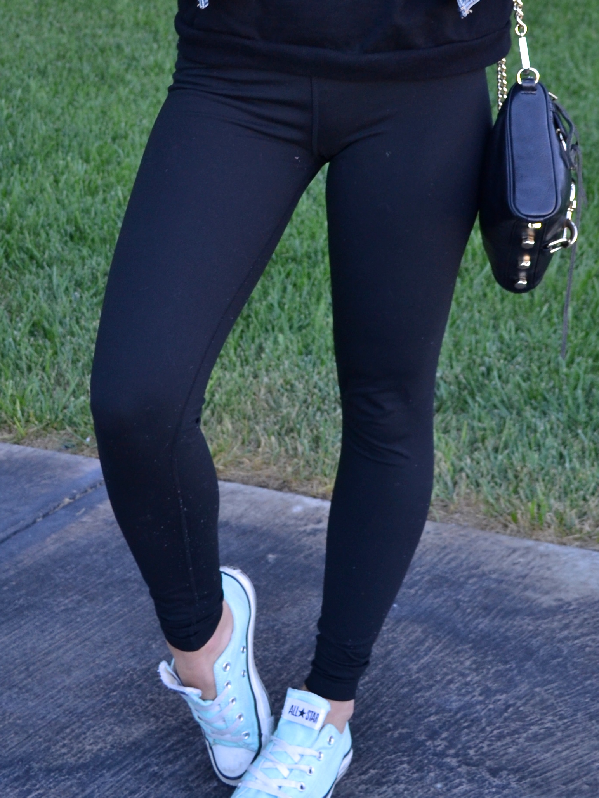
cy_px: 103
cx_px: 314
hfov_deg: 17.6
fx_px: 1938
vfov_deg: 22.8
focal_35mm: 84
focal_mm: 26
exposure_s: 1/100
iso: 200
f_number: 5.6
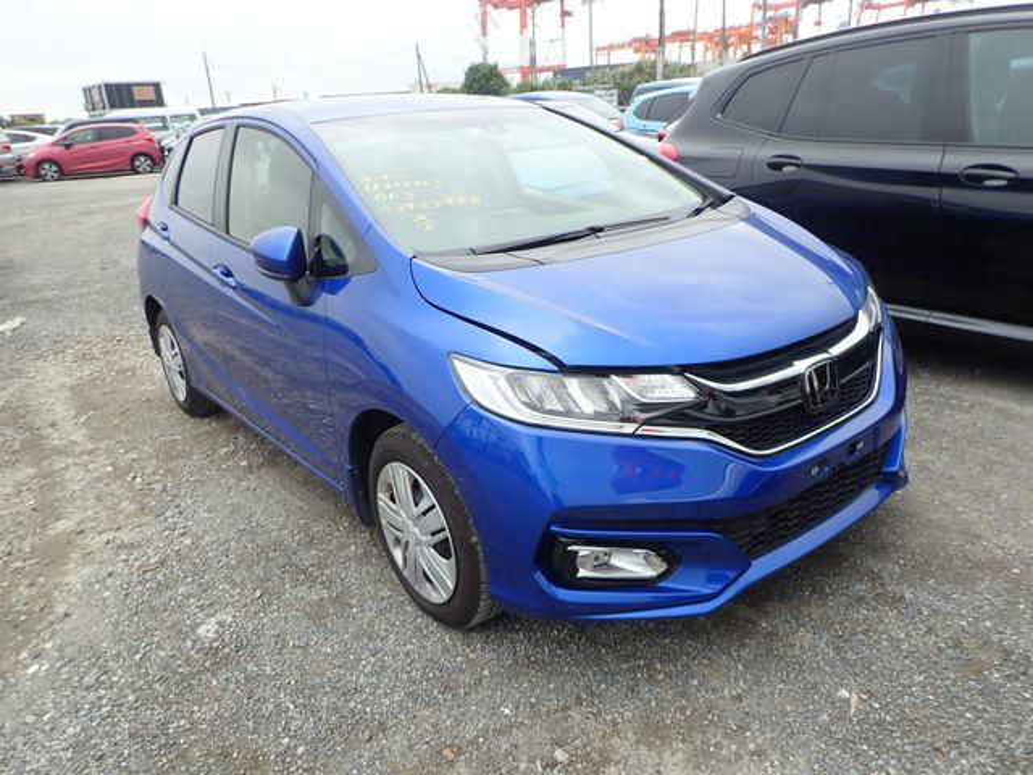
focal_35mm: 25
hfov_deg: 69.4
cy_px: 388
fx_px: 746
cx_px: 516
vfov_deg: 54.9
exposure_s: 1/250
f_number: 2.8
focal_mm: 4.5
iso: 100
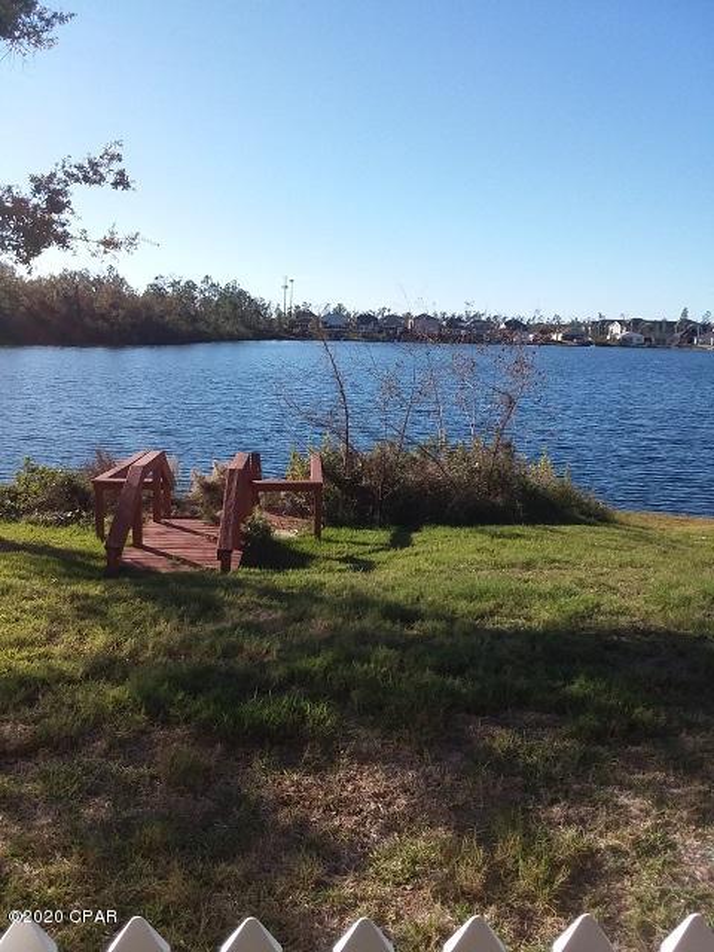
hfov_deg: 48.2
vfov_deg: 61.7
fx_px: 798
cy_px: 476
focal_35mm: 29
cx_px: 357
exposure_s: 1/1346
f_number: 1.9
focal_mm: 2.47
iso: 40
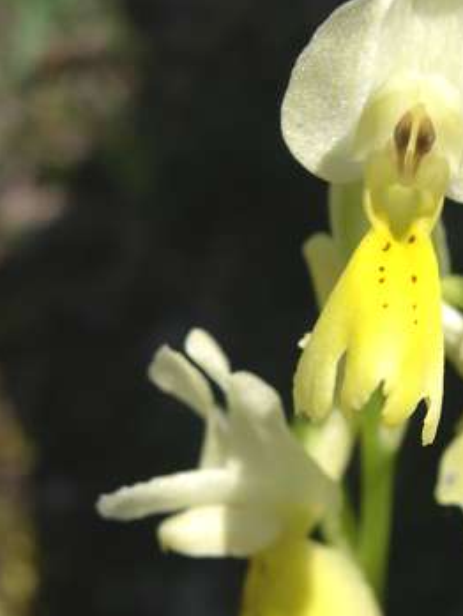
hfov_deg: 25.0
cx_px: 346
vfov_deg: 32.9
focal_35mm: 58
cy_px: 409
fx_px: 1034
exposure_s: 1/237
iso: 100
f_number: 7.6
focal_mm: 8
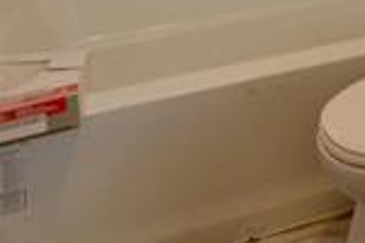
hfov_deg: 28.4
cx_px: 409
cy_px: -256
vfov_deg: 16.0
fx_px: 649
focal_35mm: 64
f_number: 3.5
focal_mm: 10
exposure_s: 1/100
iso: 400
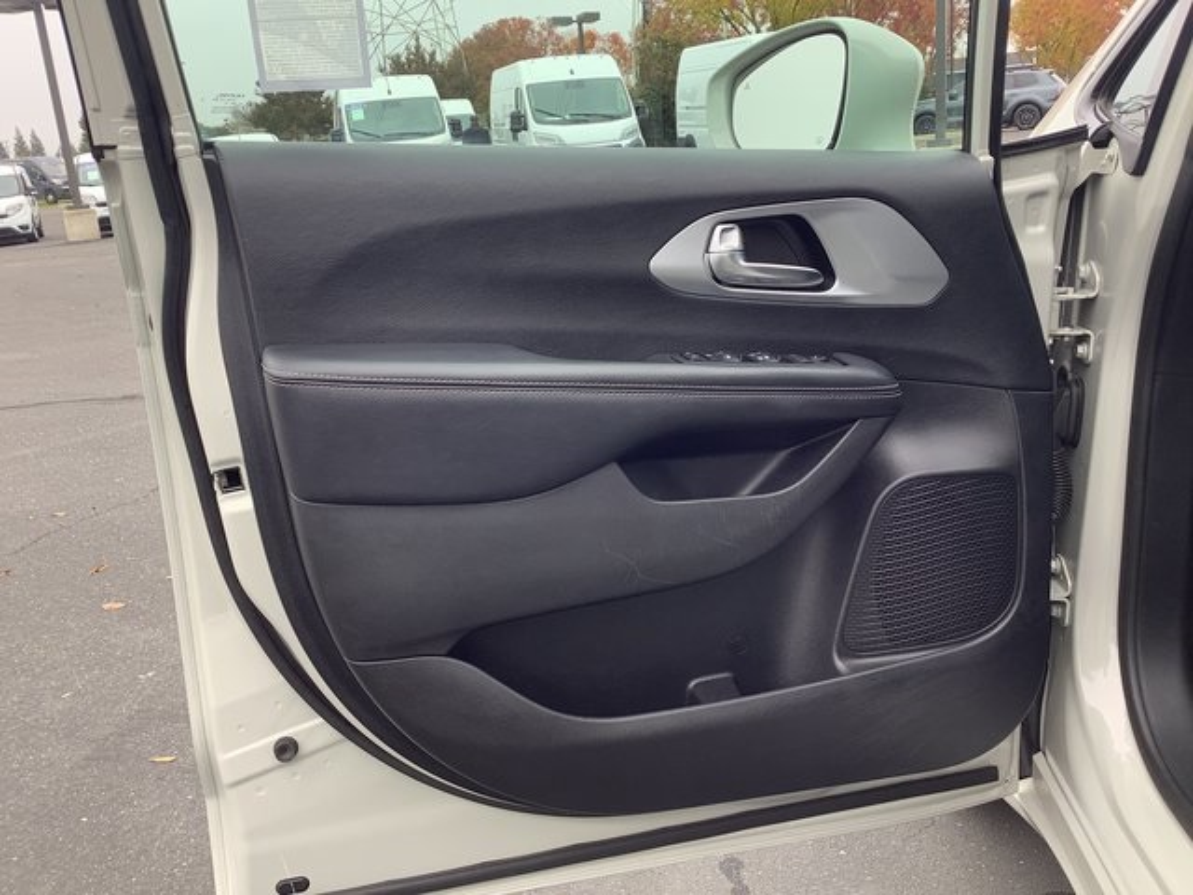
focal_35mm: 31
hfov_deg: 58.4
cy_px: 448
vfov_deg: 45.4
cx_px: 596
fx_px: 1068
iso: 50
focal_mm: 3.3
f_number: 2.4
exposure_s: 1/120
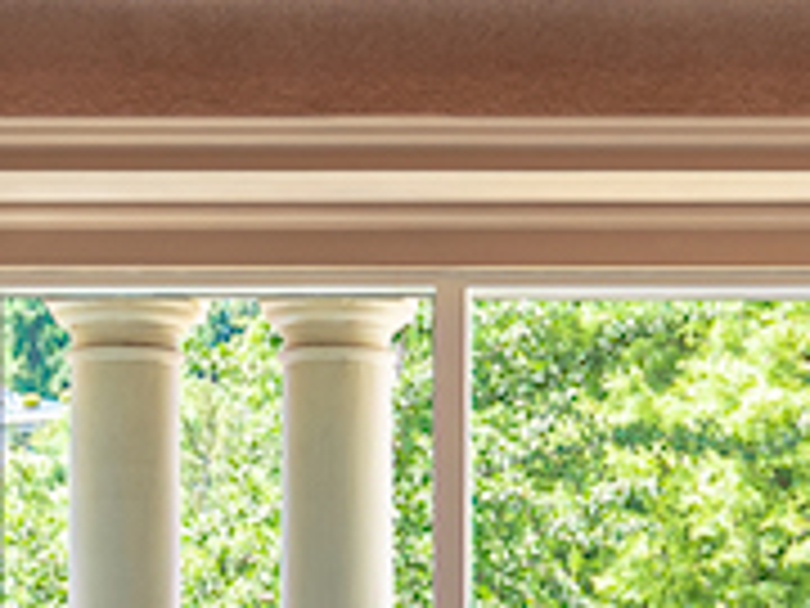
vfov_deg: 5.3
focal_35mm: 276
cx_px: 981
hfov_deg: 7.1
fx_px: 6458
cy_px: 1067
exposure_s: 1/180
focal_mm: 43
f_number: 4
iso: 100
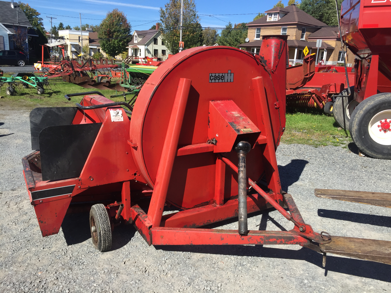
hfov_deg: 61.7
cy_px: 146
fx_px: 328
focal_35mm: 29
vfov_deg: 48.2
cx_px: 196
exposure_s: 1/1412
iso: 32
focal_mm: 4.15
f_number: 2.2
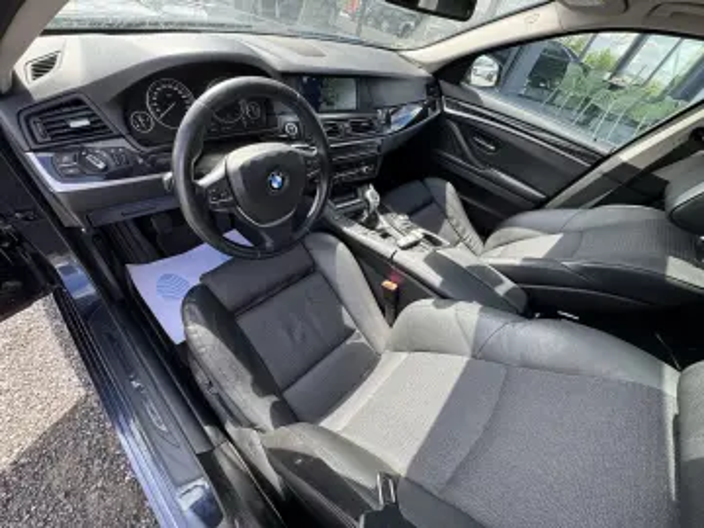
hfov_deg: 102.1
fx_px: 285
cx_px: 352
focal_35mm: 14
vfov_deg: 85.7
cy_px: 264
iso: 40
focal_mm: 2.22
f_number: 2.2
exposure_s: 1/99
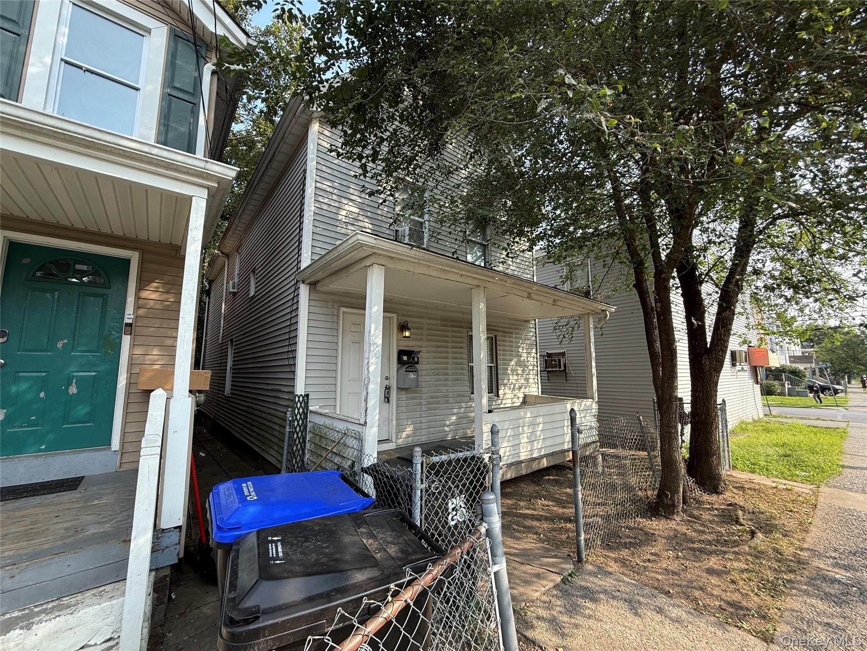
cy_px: 326
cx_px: 434
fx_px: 351
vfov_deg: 85.7
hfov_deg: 102.1
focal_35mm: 14
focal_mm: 2.22
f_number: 2.2
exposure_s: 1/344
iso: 50
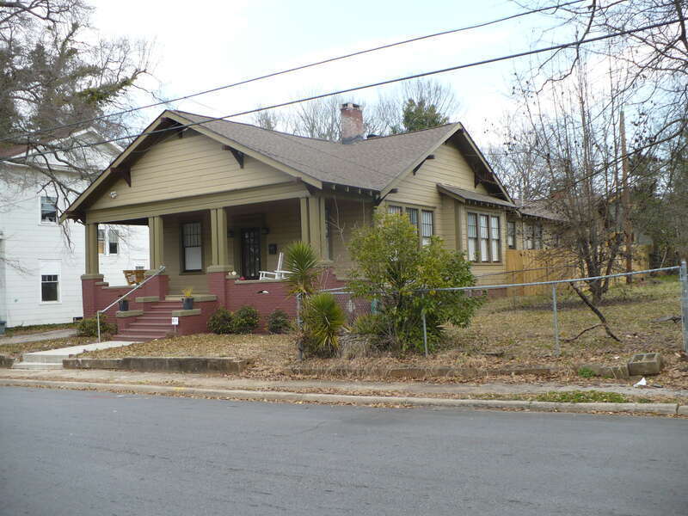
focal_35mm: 37
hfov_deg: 50.1
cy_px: 258
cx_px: 344
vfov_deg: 38.7
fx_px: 735
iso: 100
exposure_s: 1/400
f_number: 2.8
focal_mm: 6.1
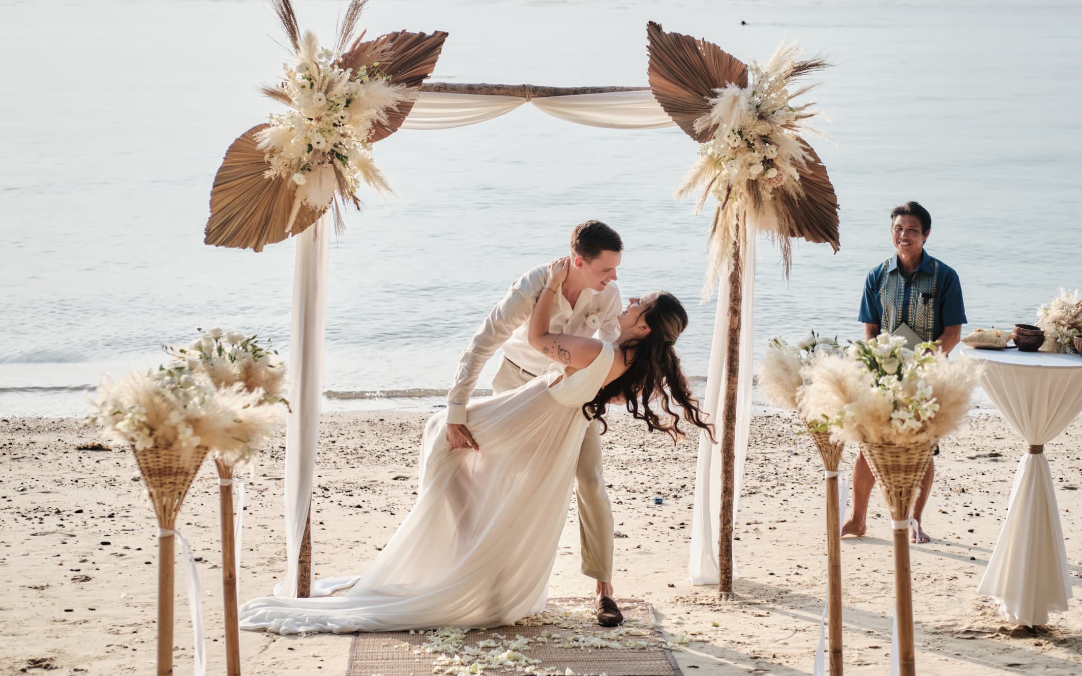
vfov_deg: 20.0
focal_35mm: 65
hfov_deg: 31.5
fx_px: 1917
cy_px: 287
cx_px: 566
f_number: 2.8
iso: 200
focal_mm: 35
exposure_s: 1/6400
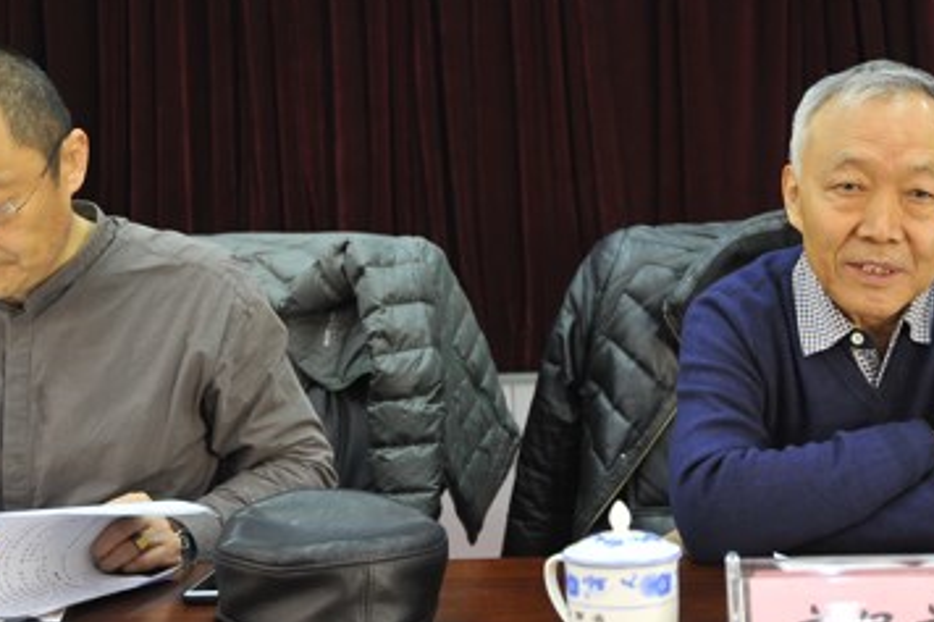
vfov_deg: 22.9
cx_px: 624
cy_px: 211
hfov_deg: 33.6
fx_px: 1530
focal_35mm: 59
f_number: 4
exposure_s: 1/25
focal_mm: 35
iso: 1000
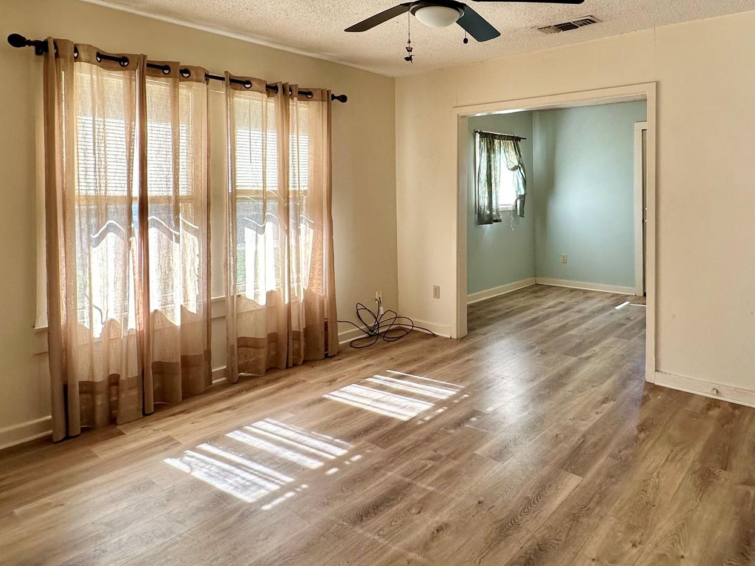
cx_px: 464
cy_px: 192
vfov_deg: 57.7
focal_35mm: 23
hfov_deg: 72.9
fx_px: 502
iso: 64
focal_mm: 2.22
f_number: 2.2
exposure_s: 1/99
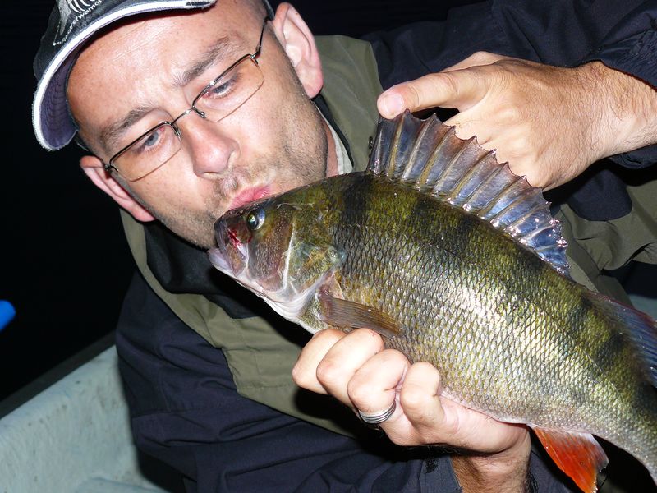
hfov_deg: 30.3
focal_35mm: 64
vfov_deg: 22.9
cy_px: 246
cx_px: 328
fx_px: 1215
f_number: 3.2
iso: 100
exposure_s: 1/30
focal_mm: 10.7
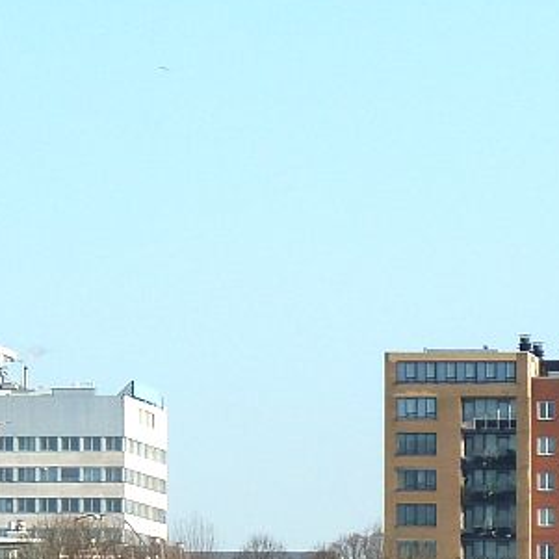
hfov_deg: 3.2
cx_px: 377
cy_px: 600
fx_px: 9994
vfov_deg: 3.2
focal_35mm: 547
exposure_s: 1/320
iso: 80
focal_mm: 29.9
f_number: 4.5
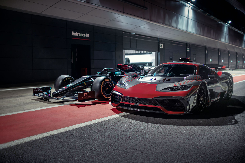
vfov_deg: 35.1
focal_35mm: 38
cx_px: 132
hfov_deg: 50.6
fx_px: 259
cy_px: 76
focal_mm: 35
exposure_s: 1/15
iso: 400
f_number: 1.4
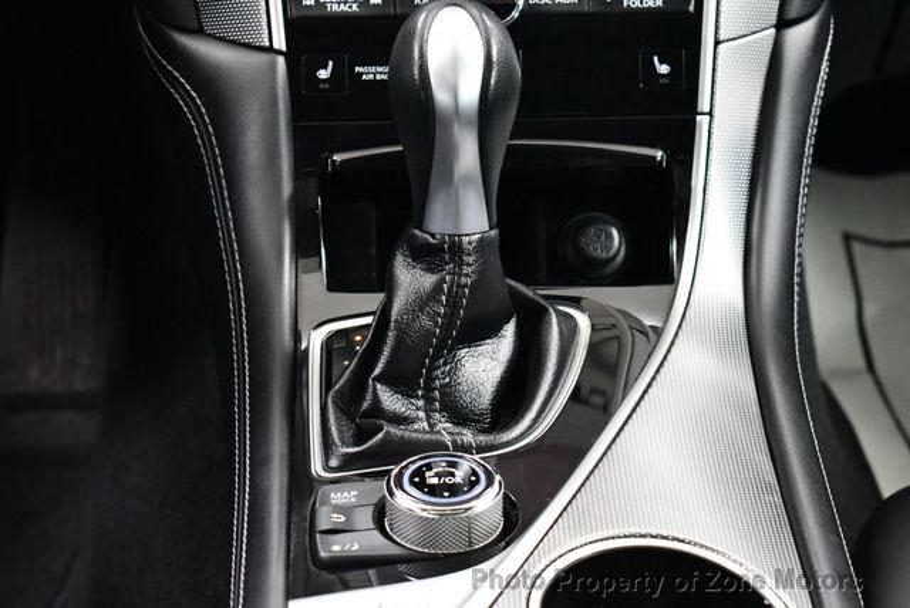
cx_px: 455
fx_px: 2783
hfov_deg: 18.6
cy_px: 304
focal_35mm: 110
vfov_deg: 12.5
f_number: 5.6
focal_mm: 55
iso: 7200
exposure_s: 1/60
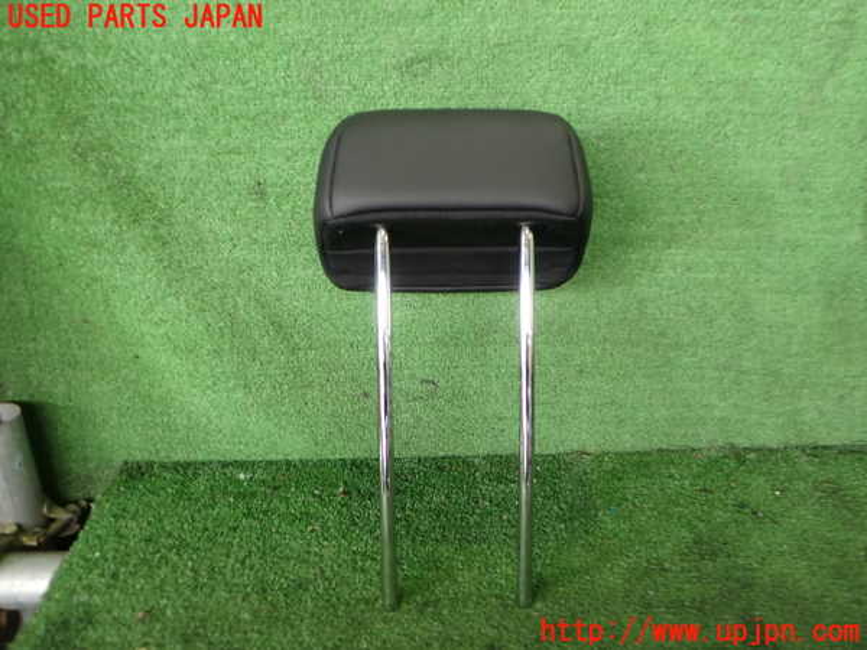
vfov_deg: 46.8
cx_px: 434
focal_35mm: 30
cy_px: 325
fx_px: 751
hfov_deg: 60.0
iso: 200
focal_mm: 5.4
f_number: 2.3
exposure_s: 1/40
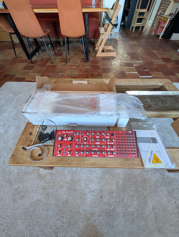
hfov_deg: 94.6
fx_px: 83
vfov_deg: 110.5
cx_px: 90
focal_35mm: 12
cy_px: 118
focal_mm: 2.02
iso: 198
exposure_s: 1/66.3
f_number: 1.7
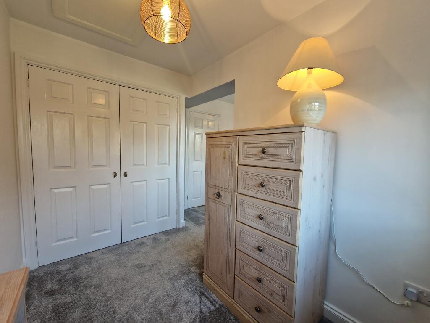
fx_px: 161
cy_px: 162
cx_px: 215
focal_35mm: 13
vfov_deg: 89.9
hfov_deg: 106.2
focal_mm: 2.2
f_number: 2.2
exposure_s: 1/50
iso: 80
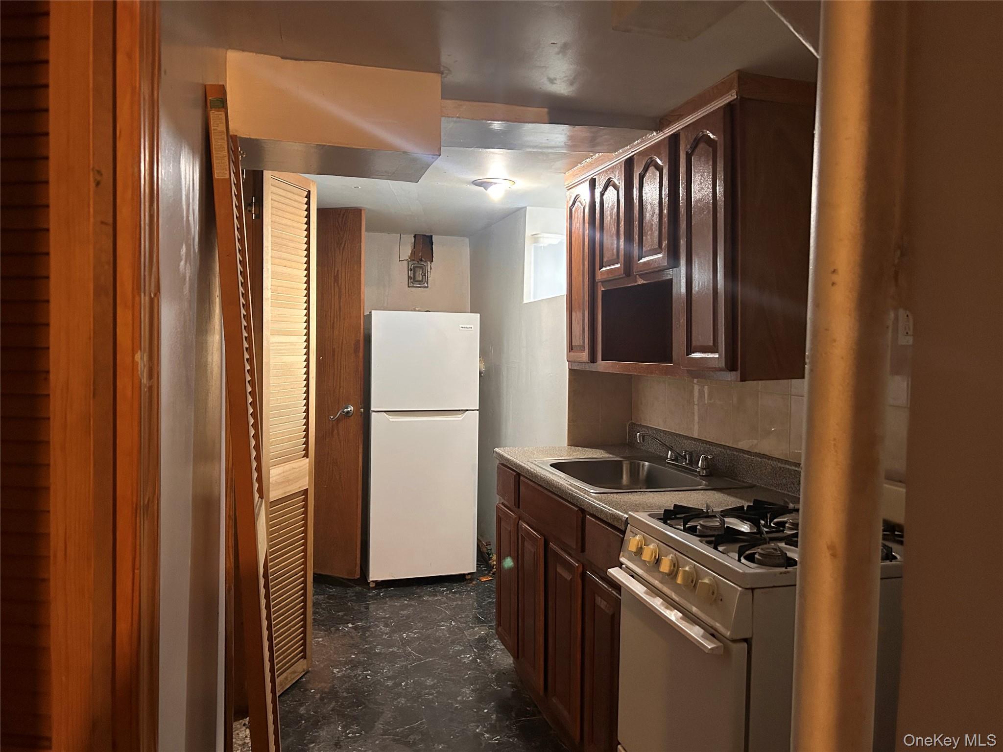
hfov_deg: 67.3
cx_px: 502
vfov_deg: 53.1
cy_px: 376
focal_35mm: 26
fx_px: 753
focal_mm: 5.7
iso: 500
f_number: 1.5
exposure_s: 1/40
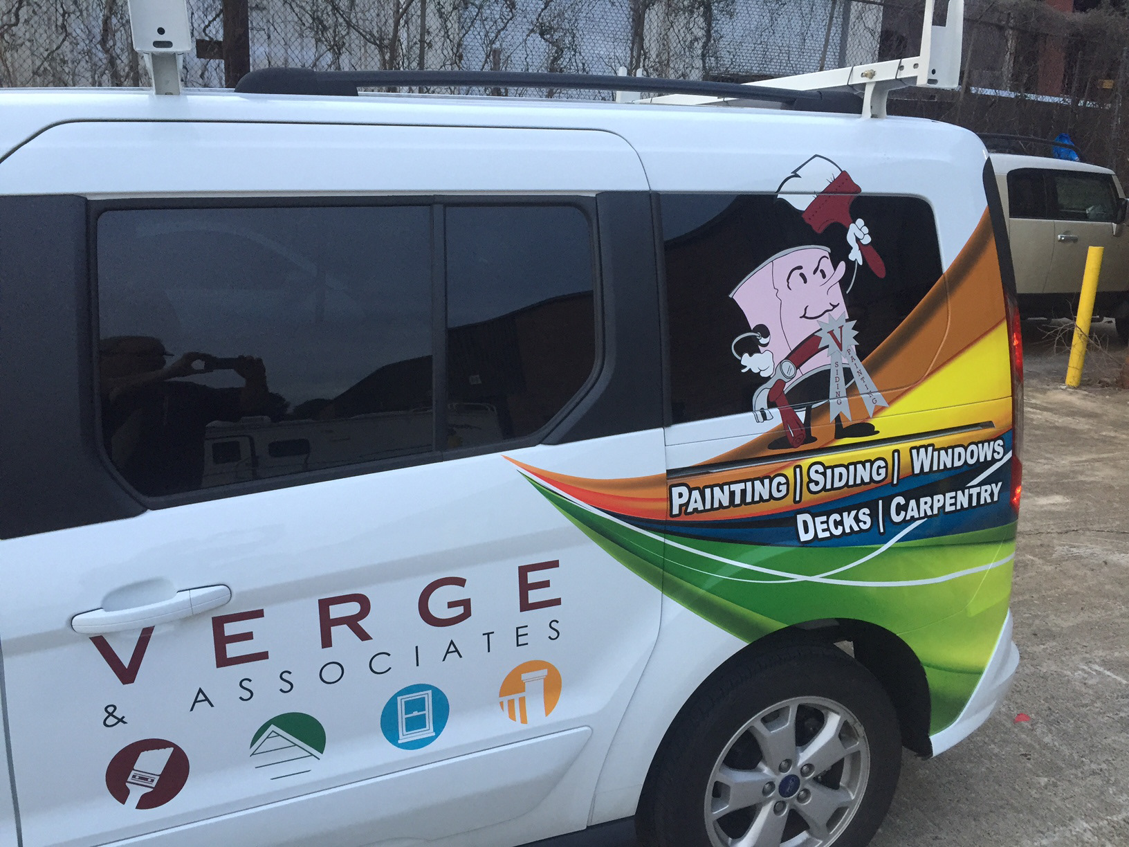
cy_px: 424
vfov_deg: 48.2
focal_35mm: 29
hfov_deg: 61.7
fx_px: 946
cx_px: 564
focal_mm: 4.15
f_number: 2.2
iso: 50
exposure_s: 1/30
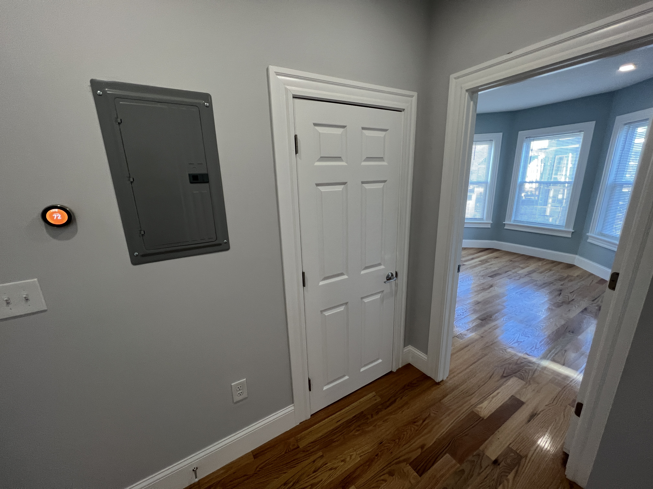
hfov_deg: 106.2
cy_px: 244
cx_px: 326
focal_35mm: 13
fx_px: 245
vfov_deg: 89.9
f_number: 1.8
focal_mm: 1.57
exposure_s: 1/60
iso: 125
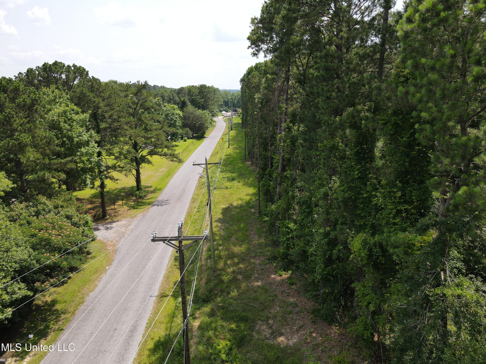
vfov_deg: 56.8
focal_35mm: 24
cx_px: 243
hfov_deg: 71.6
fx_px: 337
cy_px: 182
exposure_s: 1/400
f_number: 2.8
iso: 100
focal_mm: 4.5
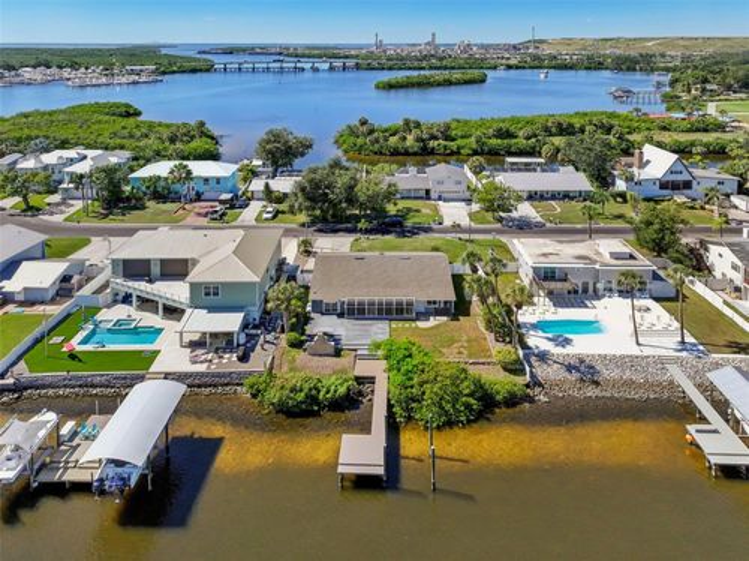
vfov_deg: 56.7
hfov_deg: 71.6
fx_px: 519
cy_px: 280
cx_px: 374
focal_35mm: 24
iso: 400
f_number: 2.8
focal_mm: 12.3
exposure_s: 1/6400
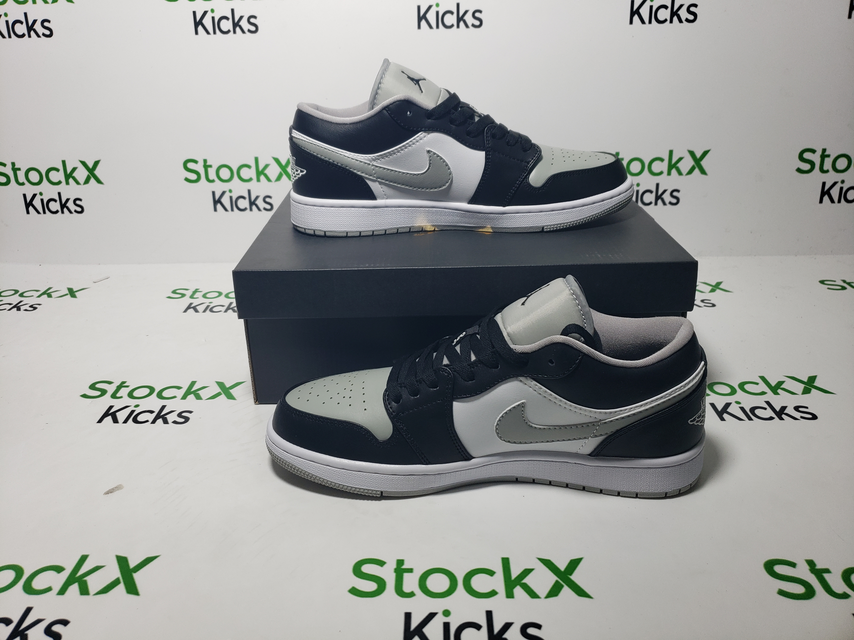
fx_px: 641
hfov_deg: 67.3
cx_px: 427
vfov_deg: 53.1
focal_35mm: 26
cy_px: 320
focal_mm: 4.3
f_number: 1.5
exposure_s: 1/391
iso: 50
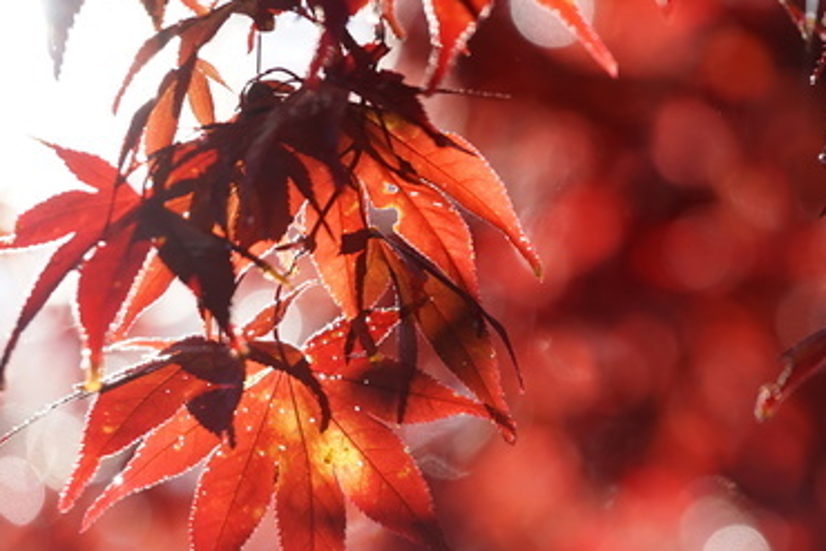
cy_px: 315
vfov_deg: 3.4
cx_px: 489
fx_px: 9296
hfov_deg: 5.1
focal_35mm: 405
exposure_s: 1/320
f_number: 5.6
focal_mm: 250
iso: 160
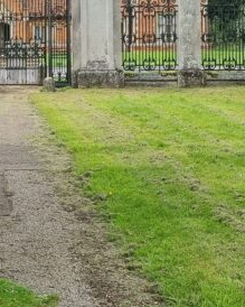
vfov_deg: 20.0
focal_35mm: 95
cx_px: -32
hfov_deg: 15.7
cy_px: 72
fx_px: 862
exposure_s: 1/1388
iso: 50
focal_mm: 5.4
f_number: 1.8
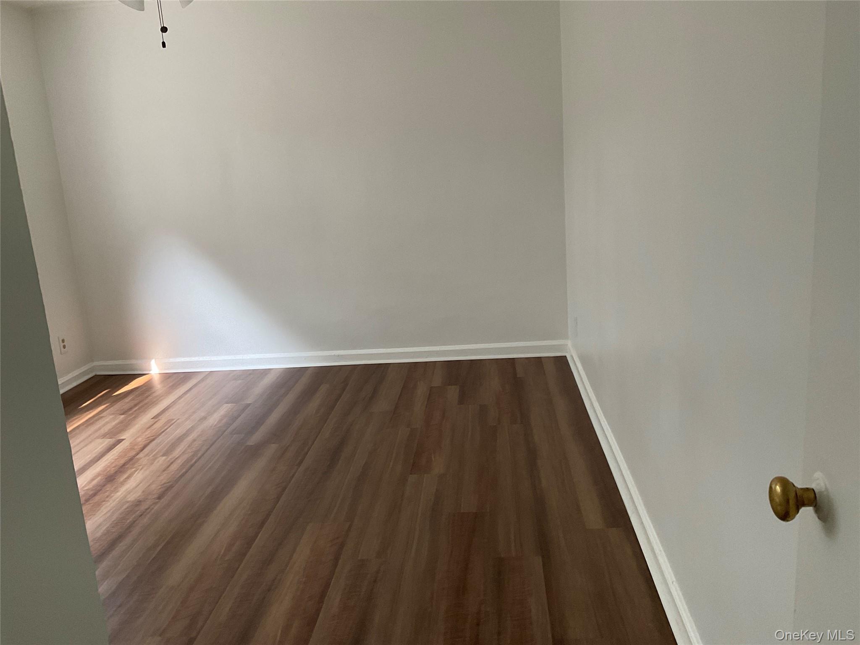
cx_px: 430
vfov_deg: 48.2
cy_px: 322
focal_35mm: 29
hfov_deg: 61.7
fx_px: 720
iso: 100
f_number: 1.8
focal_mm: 3
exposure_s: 1/60
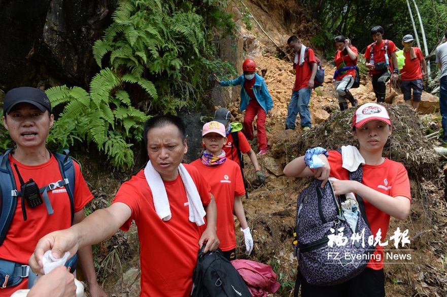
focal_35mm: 24
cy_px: 148
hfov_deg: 73.8
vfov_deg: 53.0
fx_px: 298
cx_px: 224
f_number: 6.3
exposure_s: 1/800
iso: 500
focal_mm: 24
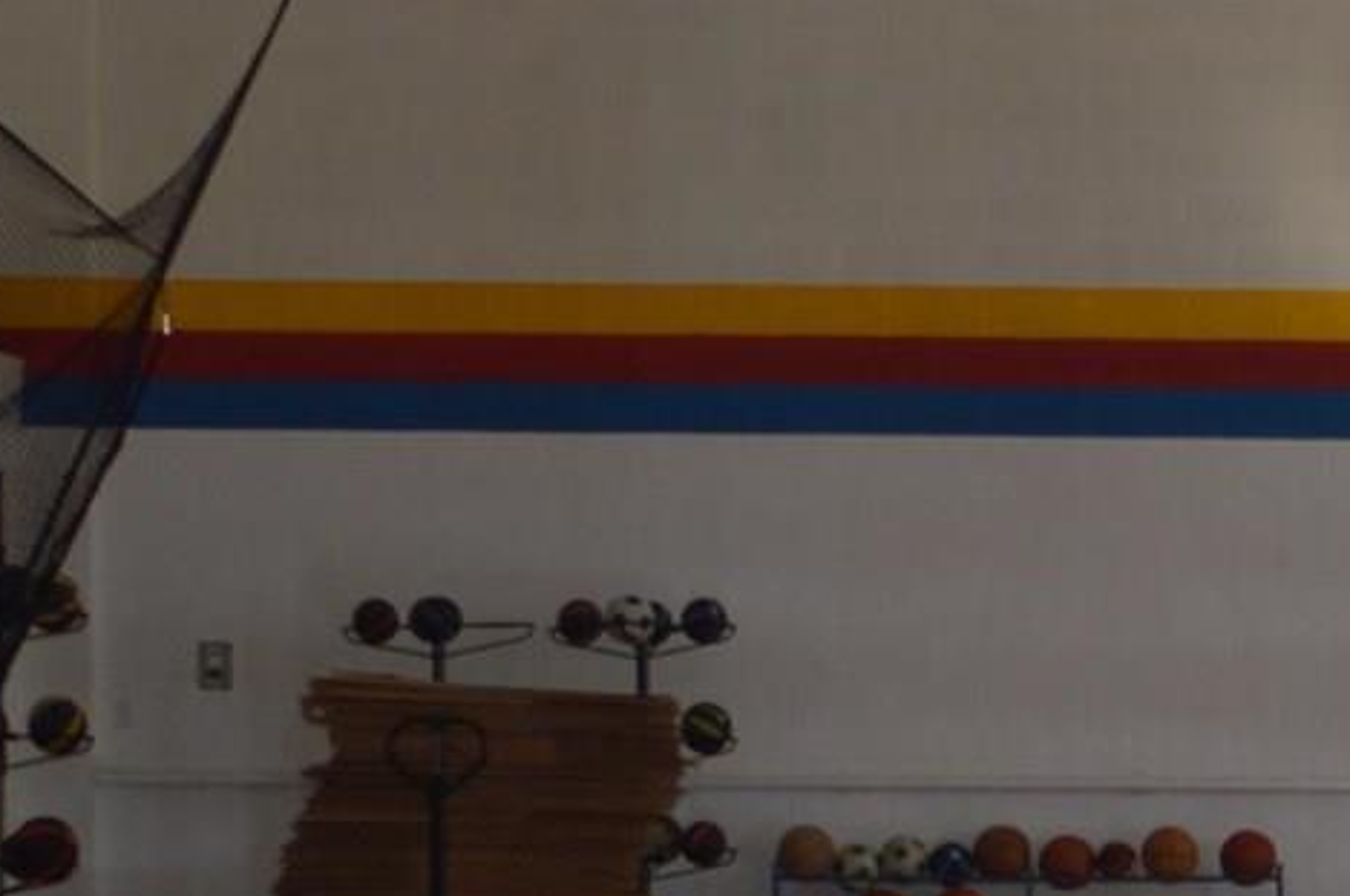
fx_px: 6626
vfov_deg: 7.6
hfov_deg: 11.2
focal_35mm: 177
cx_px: 2029
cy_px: 1158
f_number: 3.5
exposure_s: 1/30
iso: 125
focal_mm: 18
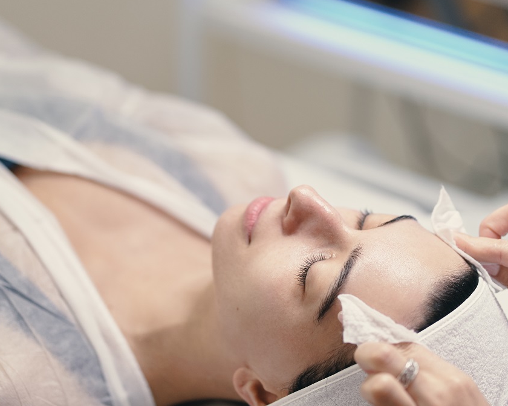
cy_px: 194
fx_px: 1714
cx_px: 241
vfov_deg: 13.5
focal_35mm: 114
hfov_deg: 16.9
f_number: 2
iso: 1000
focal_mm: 85
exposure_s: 1/500
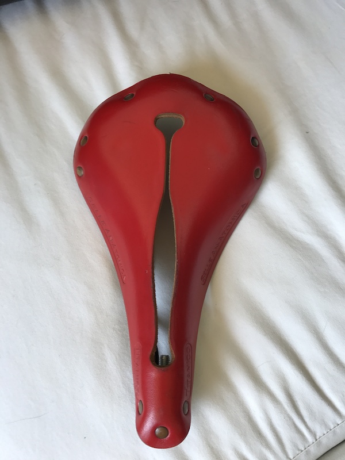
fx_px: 372
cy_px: 230
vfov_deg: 63.4
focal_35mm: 28
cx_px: 172
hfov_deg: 49.7
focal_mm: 3.99
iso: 25
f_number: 1.8
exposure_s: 1/60
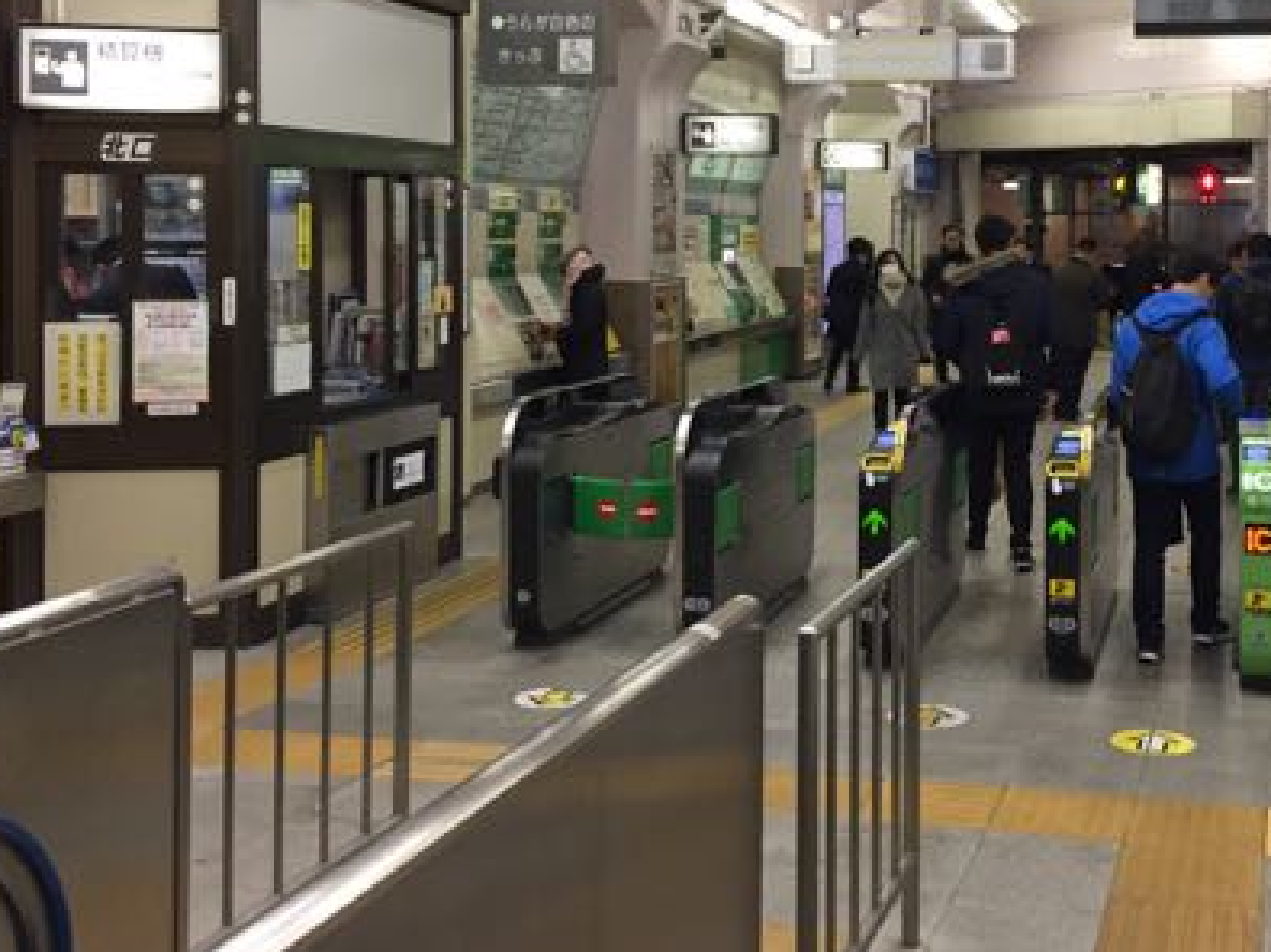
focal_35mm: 47
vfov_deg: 30.5
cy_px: 267
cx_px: 882
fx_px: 1725
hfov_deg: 39.8
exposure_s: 1/30
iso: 40
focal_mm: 4.15
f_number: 2.2
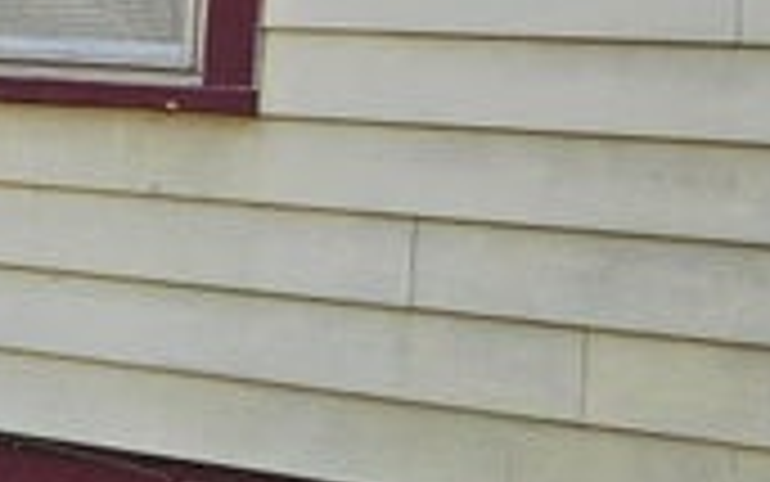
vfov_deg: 14.2
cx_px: -122
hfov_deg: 21.4
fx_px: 1910
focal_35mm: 91
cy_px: 18
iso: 100
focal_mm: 5.4
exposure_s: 1/2000
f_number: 1.8
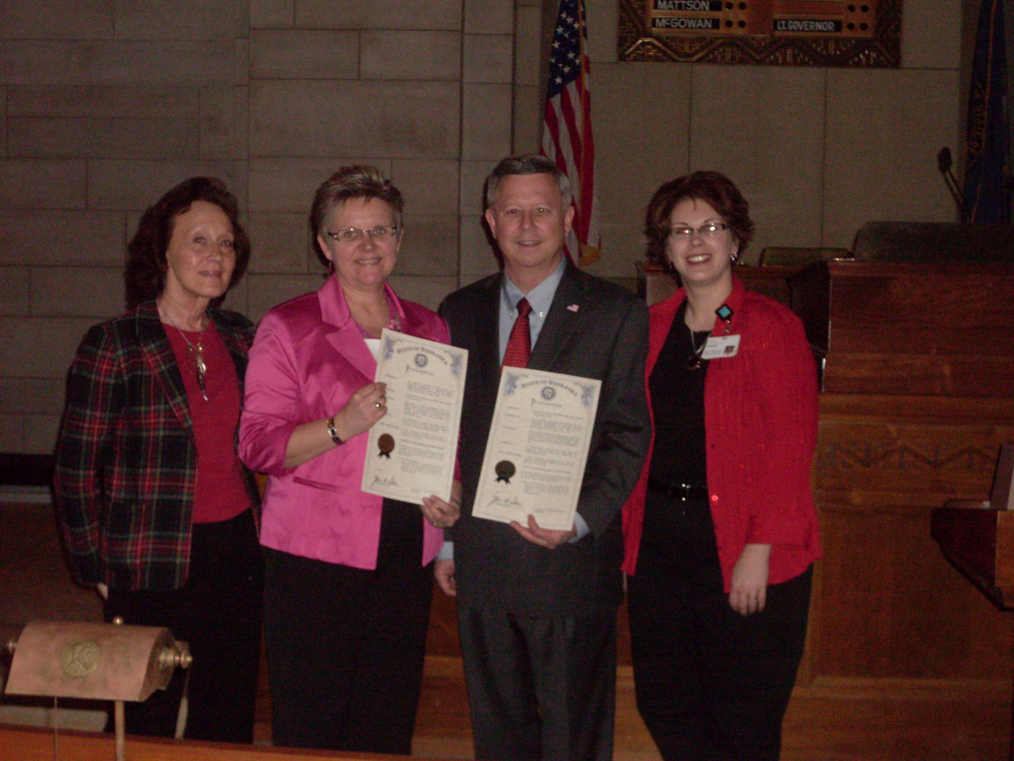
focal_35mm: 71
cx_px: 507
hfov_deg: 27.4
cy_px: 380
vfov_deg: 20.7
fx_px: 2080
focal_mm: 11.7
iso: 240
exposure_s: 1/45
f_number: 3.7
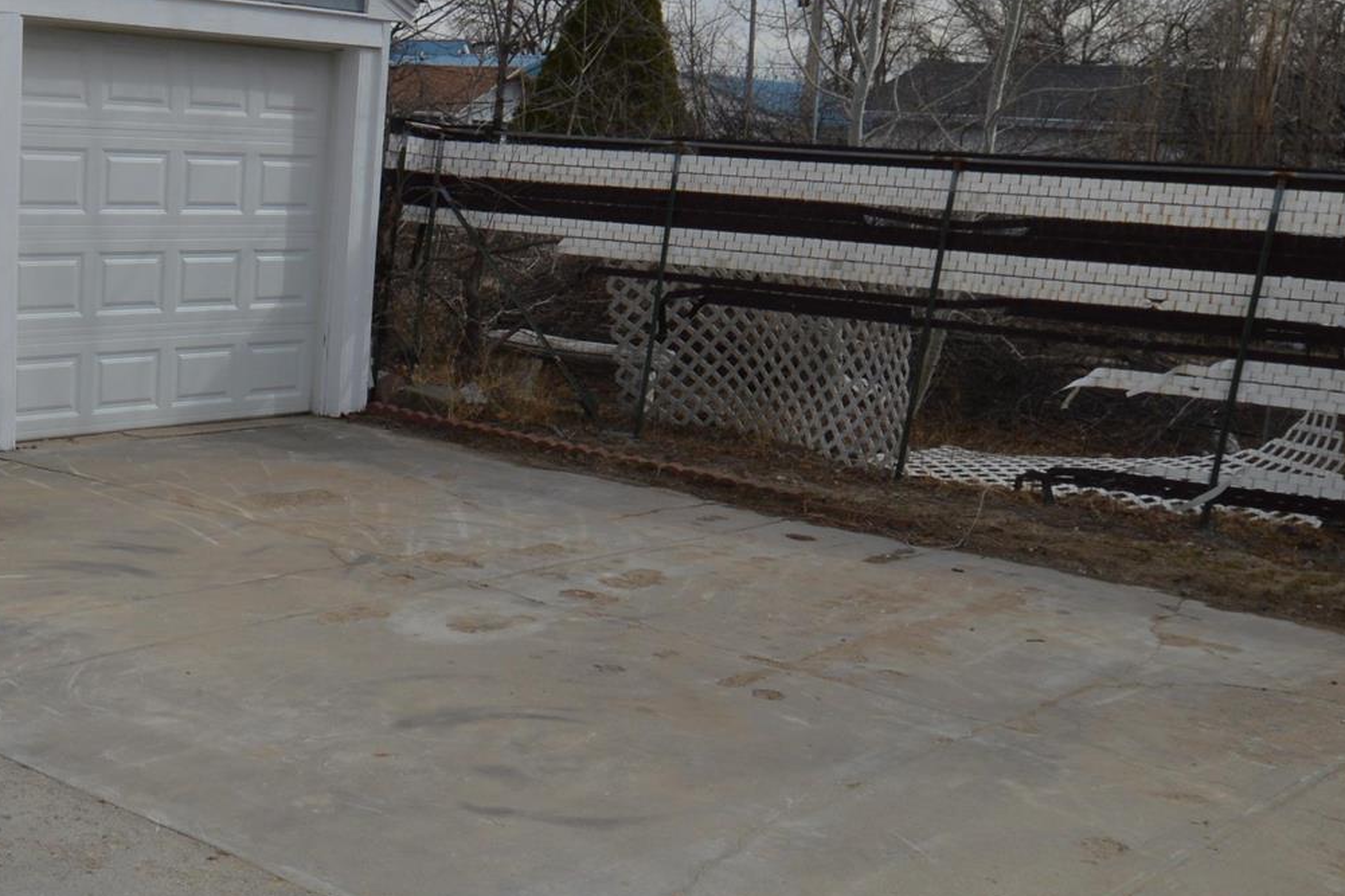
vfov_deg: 28.6
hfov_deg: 40.5
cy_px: 716
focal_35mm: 46
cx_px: 220
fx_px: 1718
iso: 100
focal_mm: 10
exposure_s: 1/320
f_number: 9
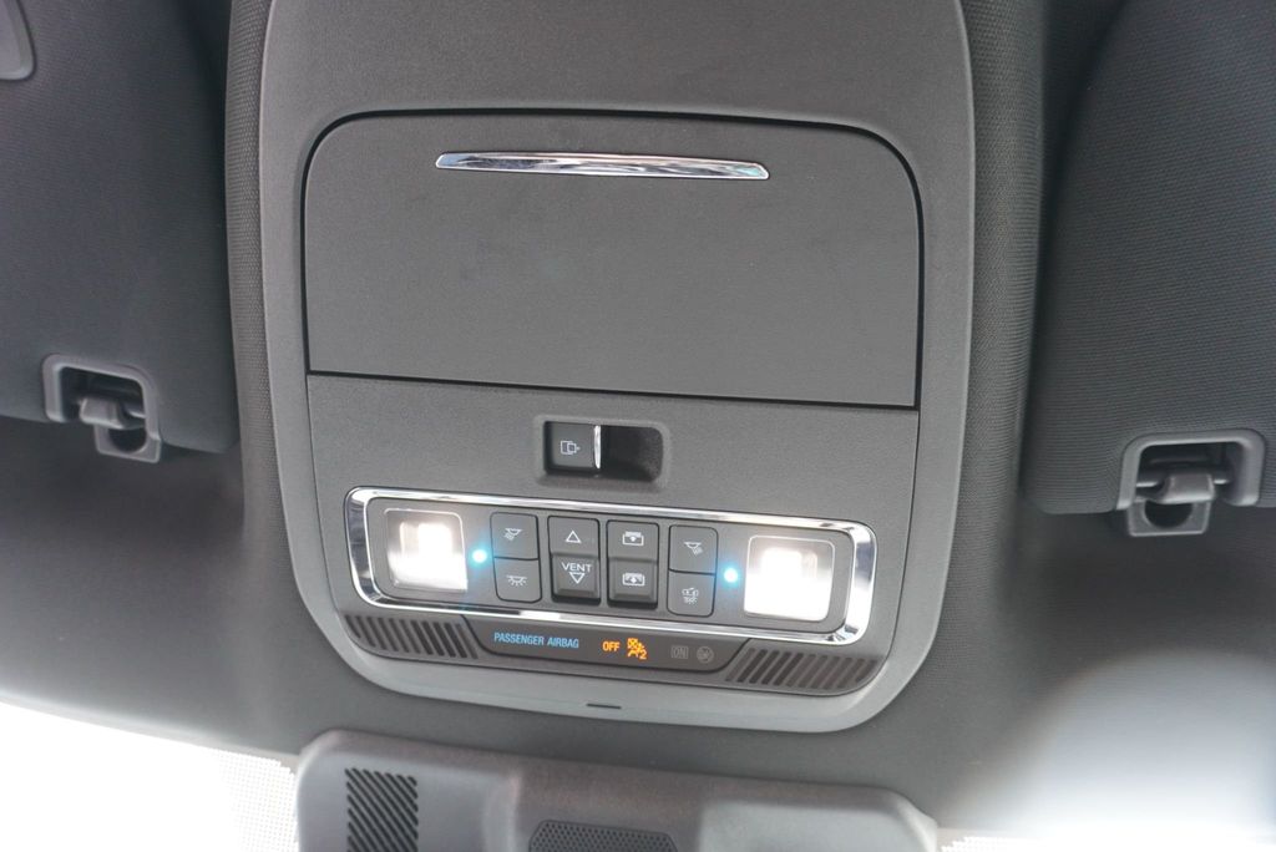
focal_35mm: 24
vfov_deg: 53.2
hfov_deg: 73.7
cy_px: 426
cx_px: 638
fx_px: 851
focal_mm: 16
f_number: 4
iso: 800
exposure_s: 1/60
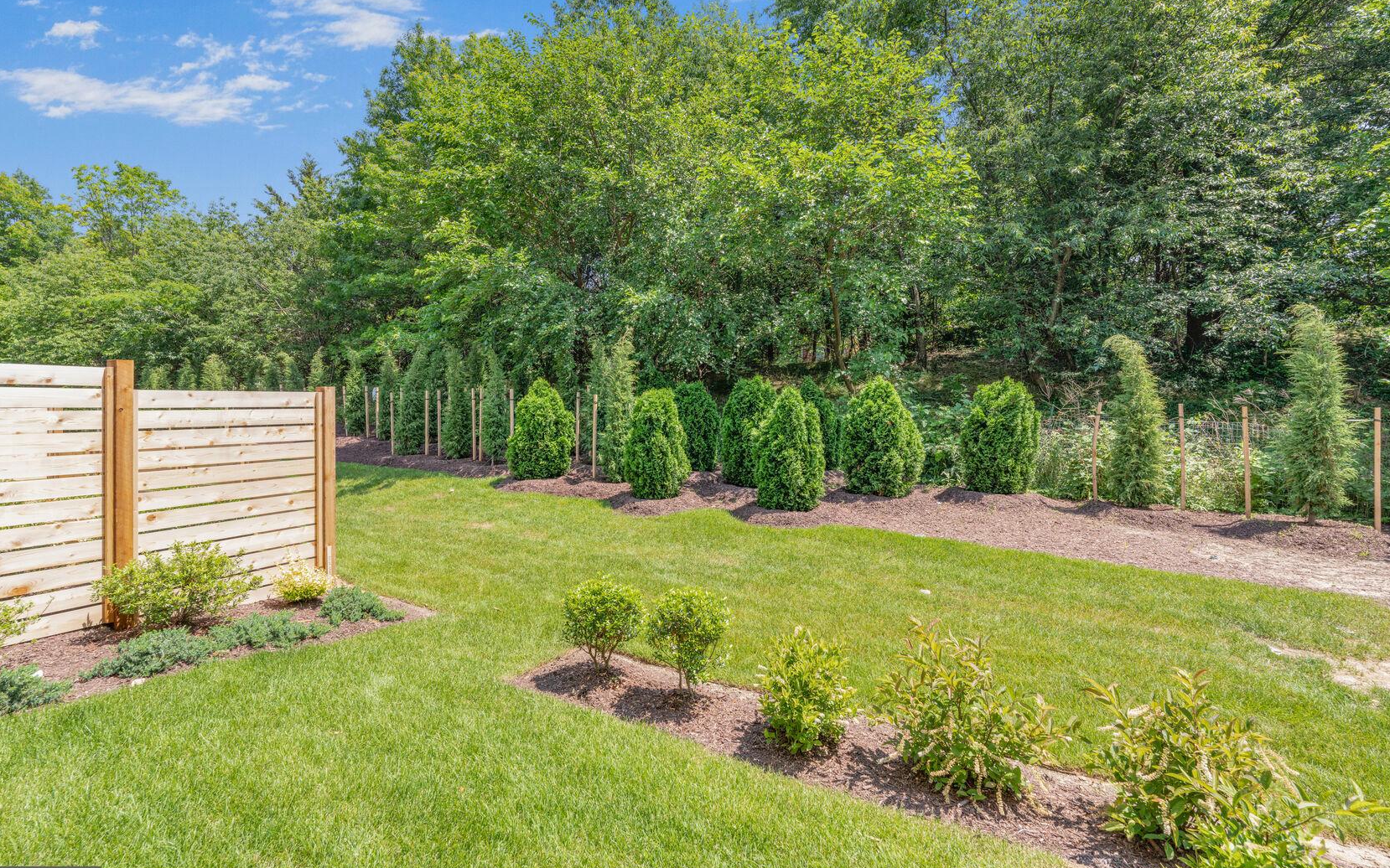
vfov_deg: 66.4
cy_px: 435
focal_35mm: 18
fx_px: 664
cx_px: 669
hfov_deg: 92.6
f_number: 8
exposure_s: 1/160
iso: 200
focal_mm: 16.5
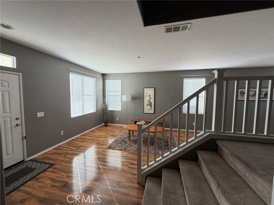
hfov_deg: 102.1
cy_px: 102
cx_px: 137
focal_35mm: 14
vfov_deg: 85.7
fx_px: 111
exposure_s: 1/121
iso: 80
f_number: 2.2
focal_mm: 2.22
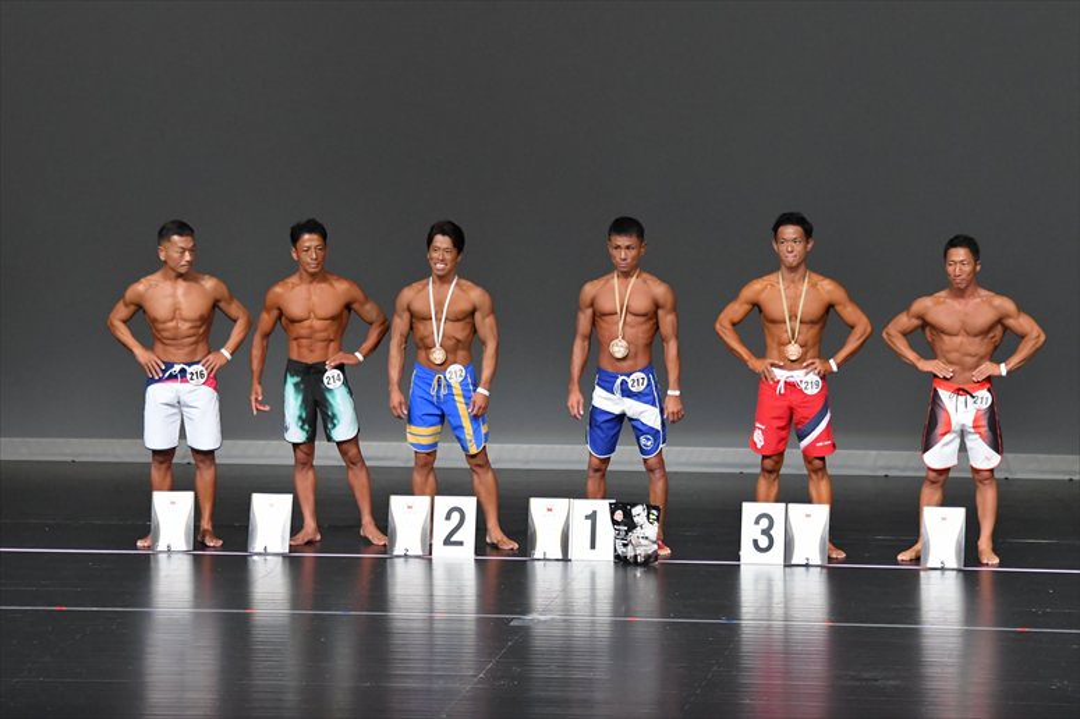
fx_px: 6057
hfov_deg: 10.2
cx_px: 540
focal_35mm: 202
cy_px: 360
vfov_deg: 6.8
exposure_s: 1/400
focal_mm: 135
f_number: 5.6
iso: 5000
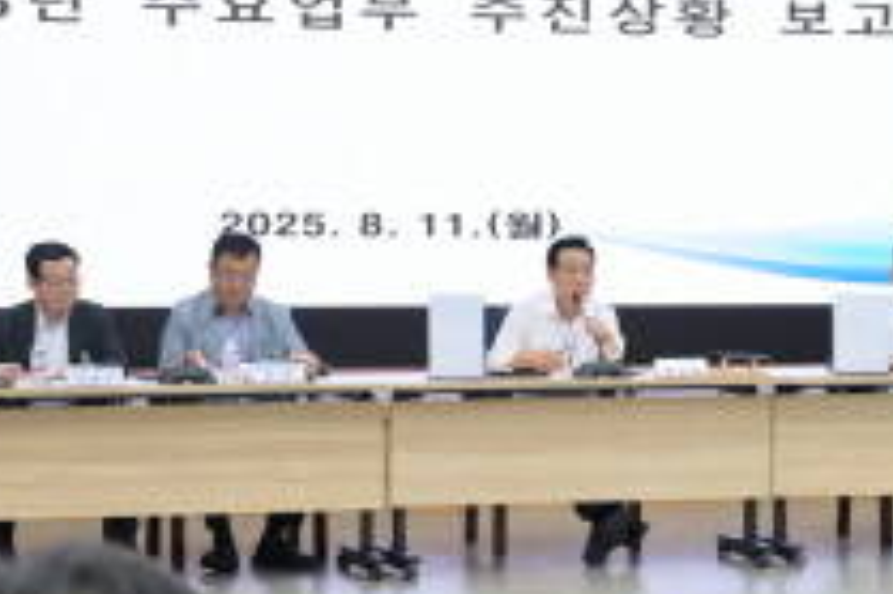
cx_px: 617
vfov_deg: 10.4
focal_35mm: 132
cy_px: 271
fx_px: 3272
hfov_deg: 15.5
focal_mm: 43
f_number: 5.6
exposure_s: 1/160
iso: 1000
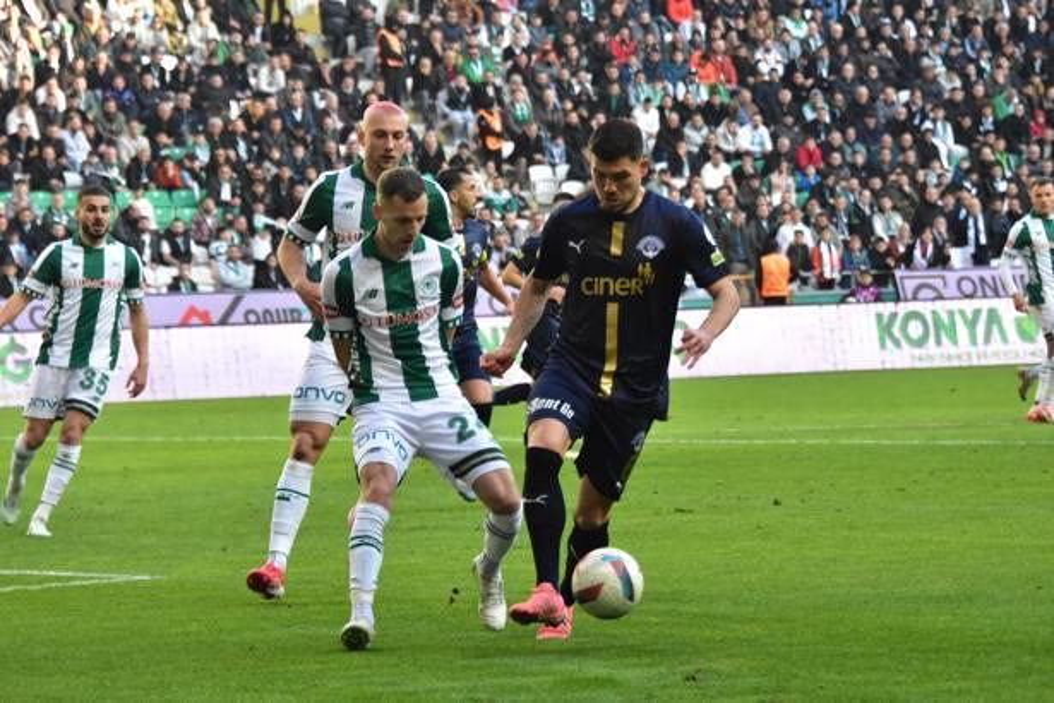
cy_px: 352
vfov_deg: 6.8
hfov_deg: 10.2
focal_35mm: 202
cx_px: 527
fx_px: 5928
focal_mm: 135
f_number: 5.6
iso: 2500
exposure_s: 1/800
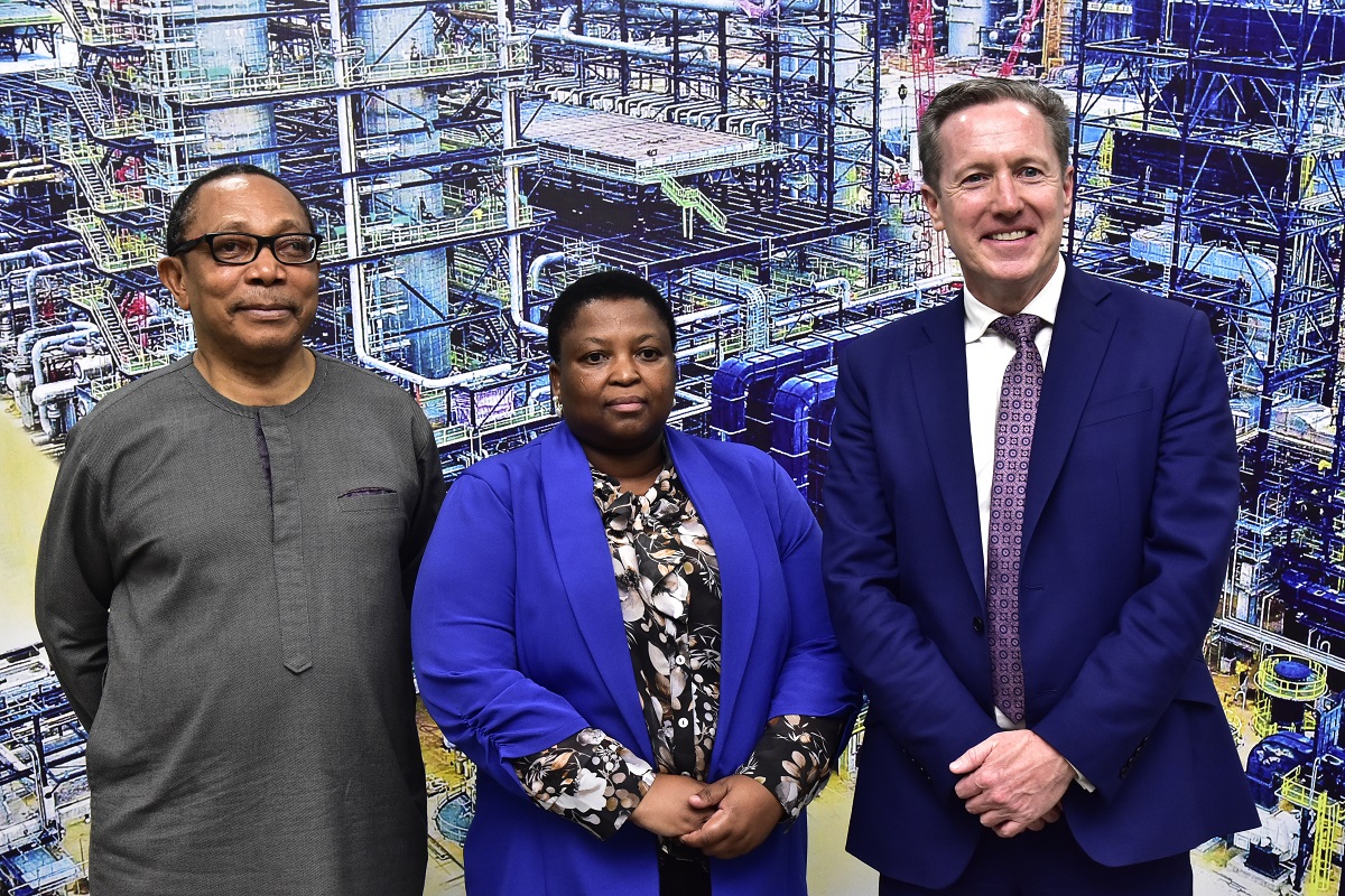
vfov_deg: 26.0
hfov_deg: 38.2
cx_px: 672
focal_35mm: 52
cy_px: 448
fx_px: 1943
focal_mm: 52
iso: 3200
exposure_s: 1/100
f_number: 9
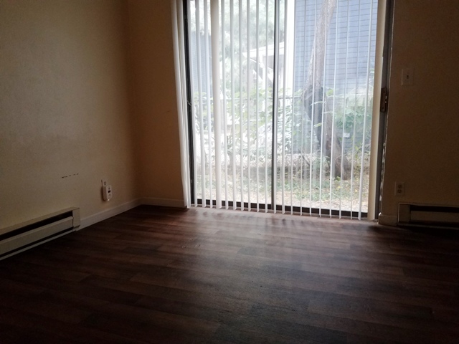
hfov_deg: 67.3
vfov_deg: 53.1
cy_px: 172
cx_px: 230
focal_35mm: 26
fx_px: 345
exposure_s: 1/60
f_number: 1.7
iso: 125
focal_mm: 4.2
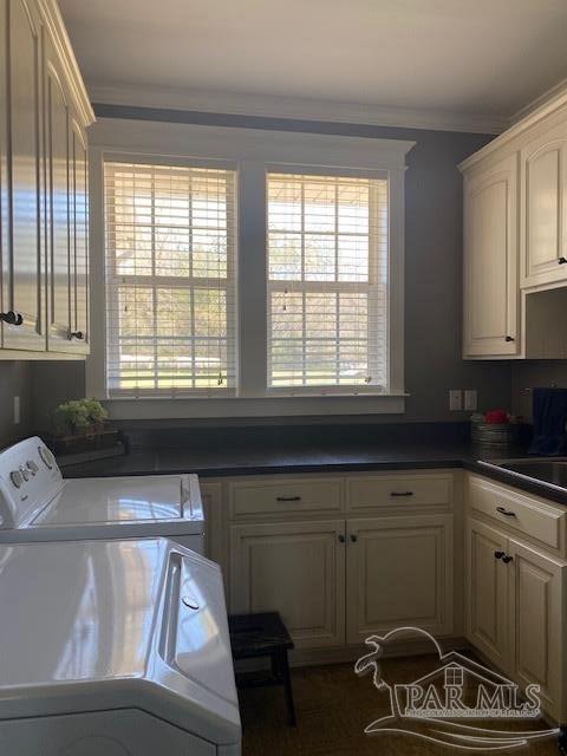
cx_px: 284
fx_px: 568
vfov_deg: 67.3
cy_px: 378
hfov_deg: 53.1
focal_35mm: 26
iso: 64
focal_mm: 4.25
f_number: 1.8
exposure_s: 1/121
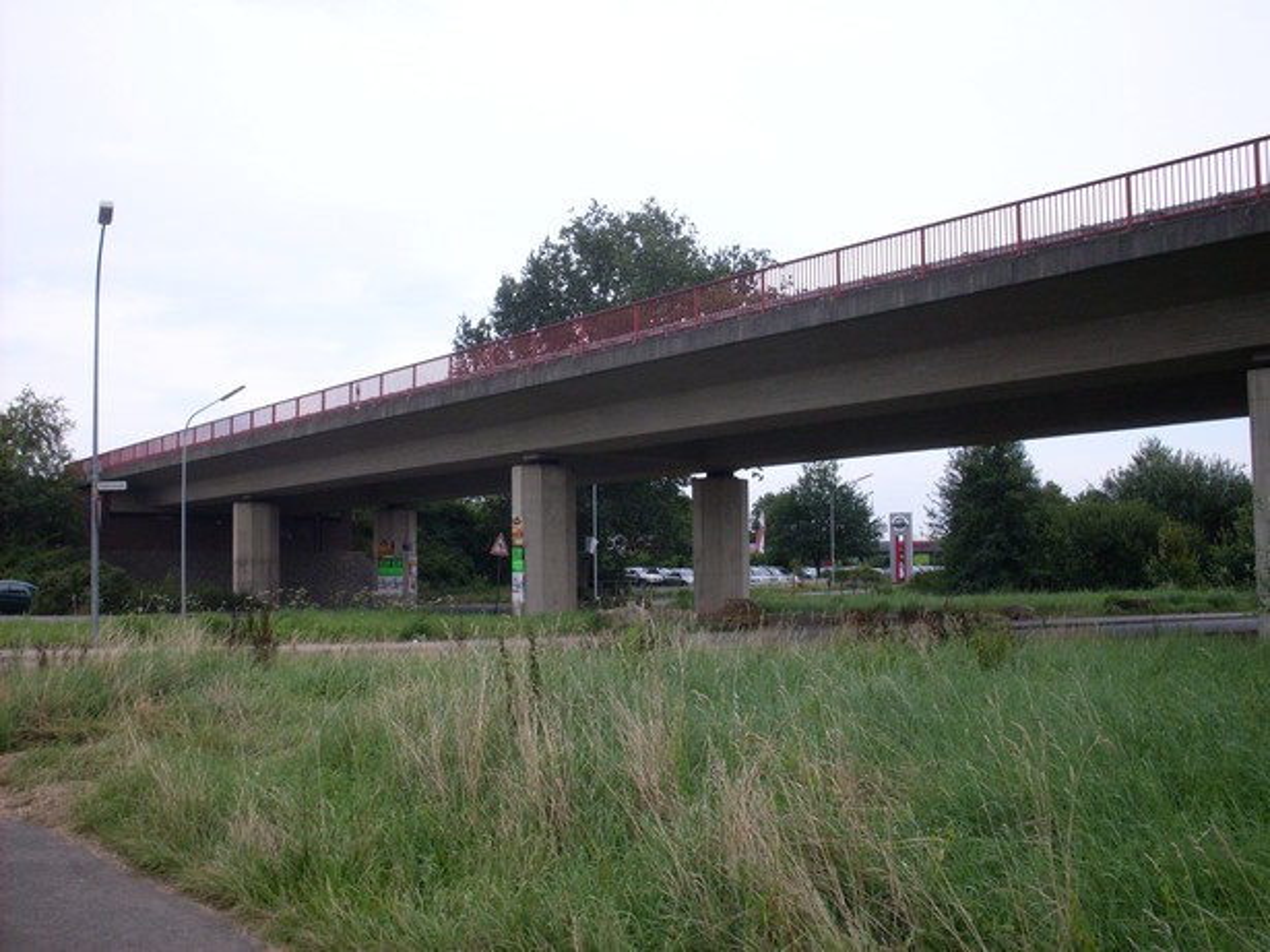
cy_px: 476
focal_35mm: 38
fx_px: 1394
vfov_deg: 37.7
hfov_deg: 49.0
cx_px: 635
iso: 80
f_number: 8.4
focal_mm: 6.3
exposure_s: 1/90
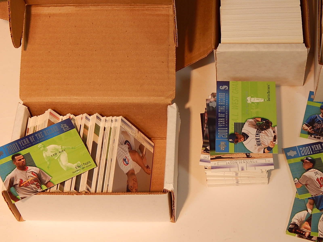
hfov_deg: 26.0
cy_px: 121
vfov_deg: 19.6
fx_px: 700
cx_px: 162
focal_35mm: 75
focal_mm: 13.5
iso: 125
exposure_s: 1/60
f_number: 4.2
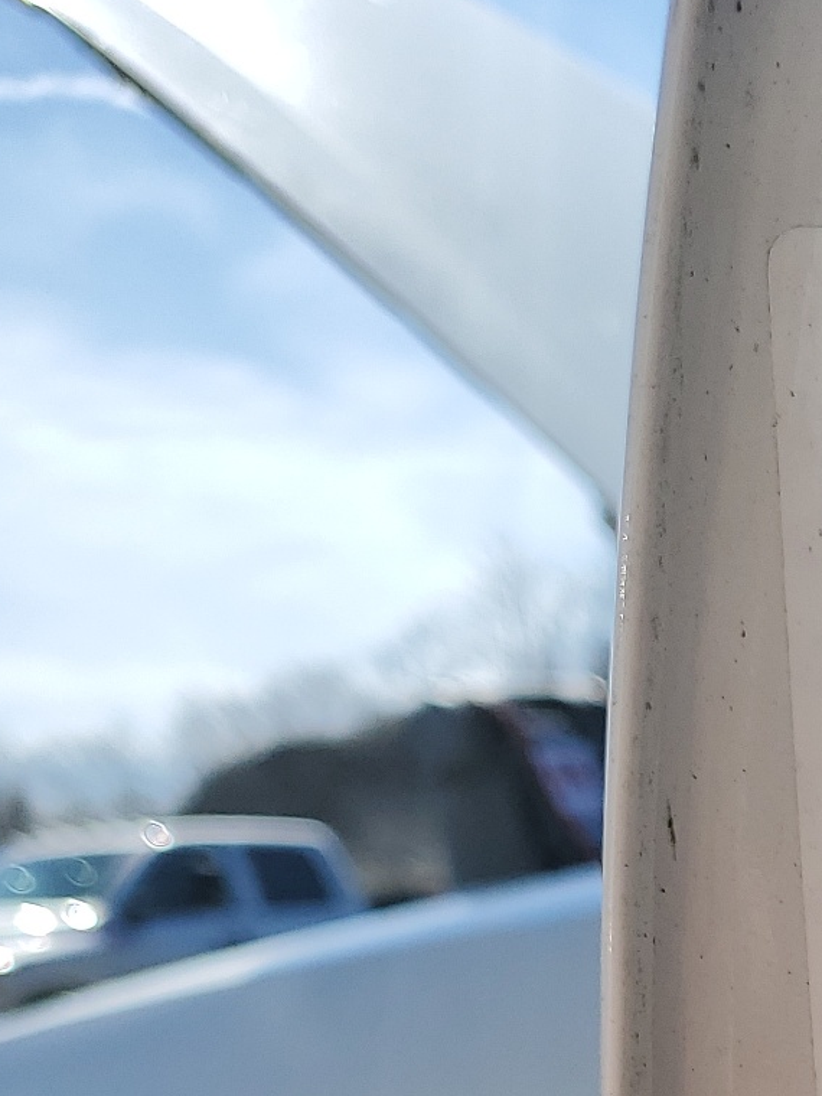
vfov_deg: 23.6
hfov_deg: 18.5
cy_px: 1426
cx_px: 1132
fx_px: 2311
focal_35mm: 73
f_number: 1.5
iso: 50
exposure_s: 1/3333
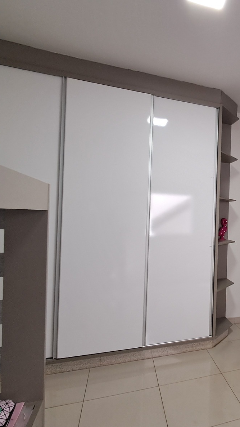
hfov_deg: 42.3
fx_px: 271
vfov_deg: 76.3
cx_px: 231
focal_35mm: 24
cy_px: 220
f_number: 2.2
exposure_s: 1/30
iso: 250
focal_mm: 1.64
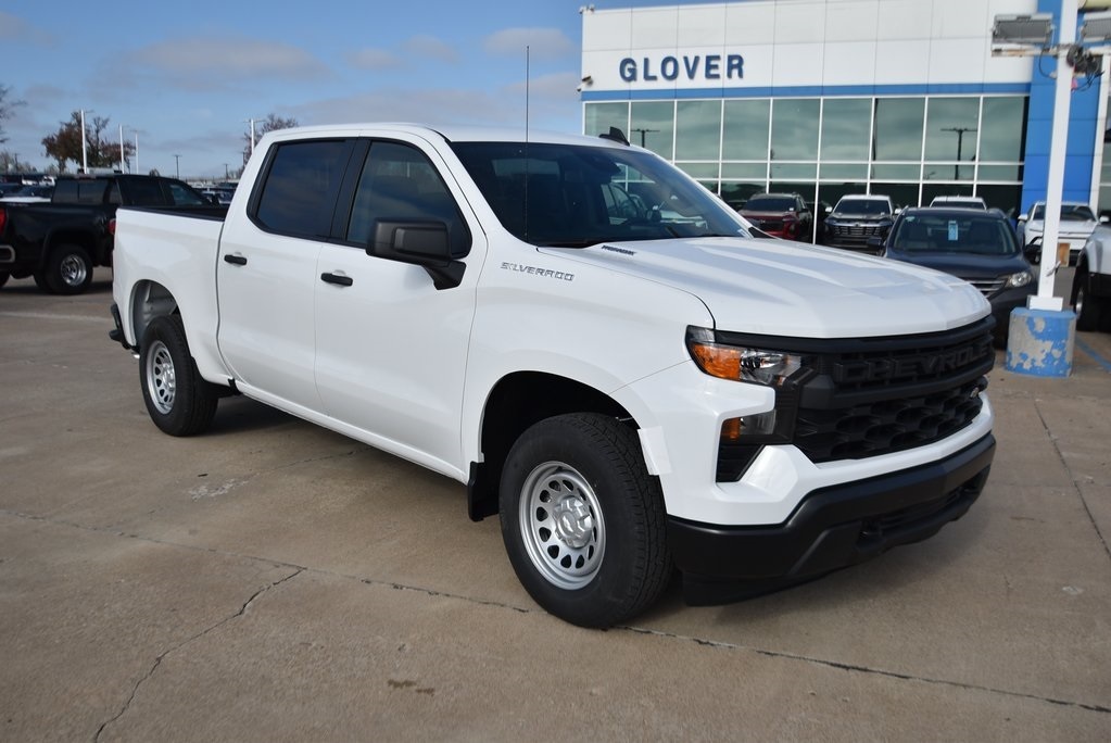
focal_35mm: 32
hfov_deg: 59.4
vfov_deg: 41.8
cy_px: 372
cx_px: 556
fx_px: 973
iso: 100
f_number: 4.5
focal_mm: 21
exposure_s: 1/1250
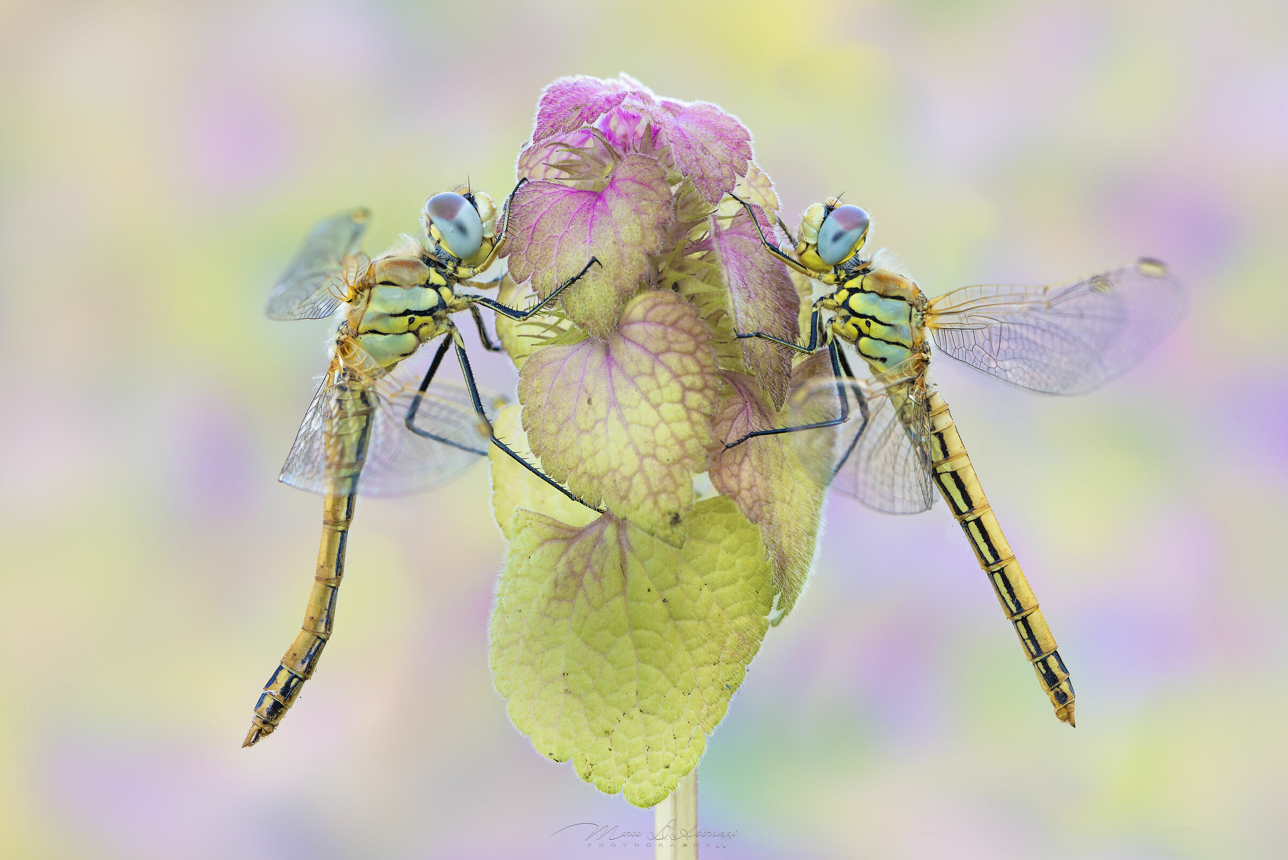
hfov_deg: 19.4
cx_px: 644
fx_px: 3758
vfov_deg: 13.1
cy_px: 430
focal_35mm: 105
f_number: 16
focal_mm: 105
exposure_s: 1/10
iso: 100
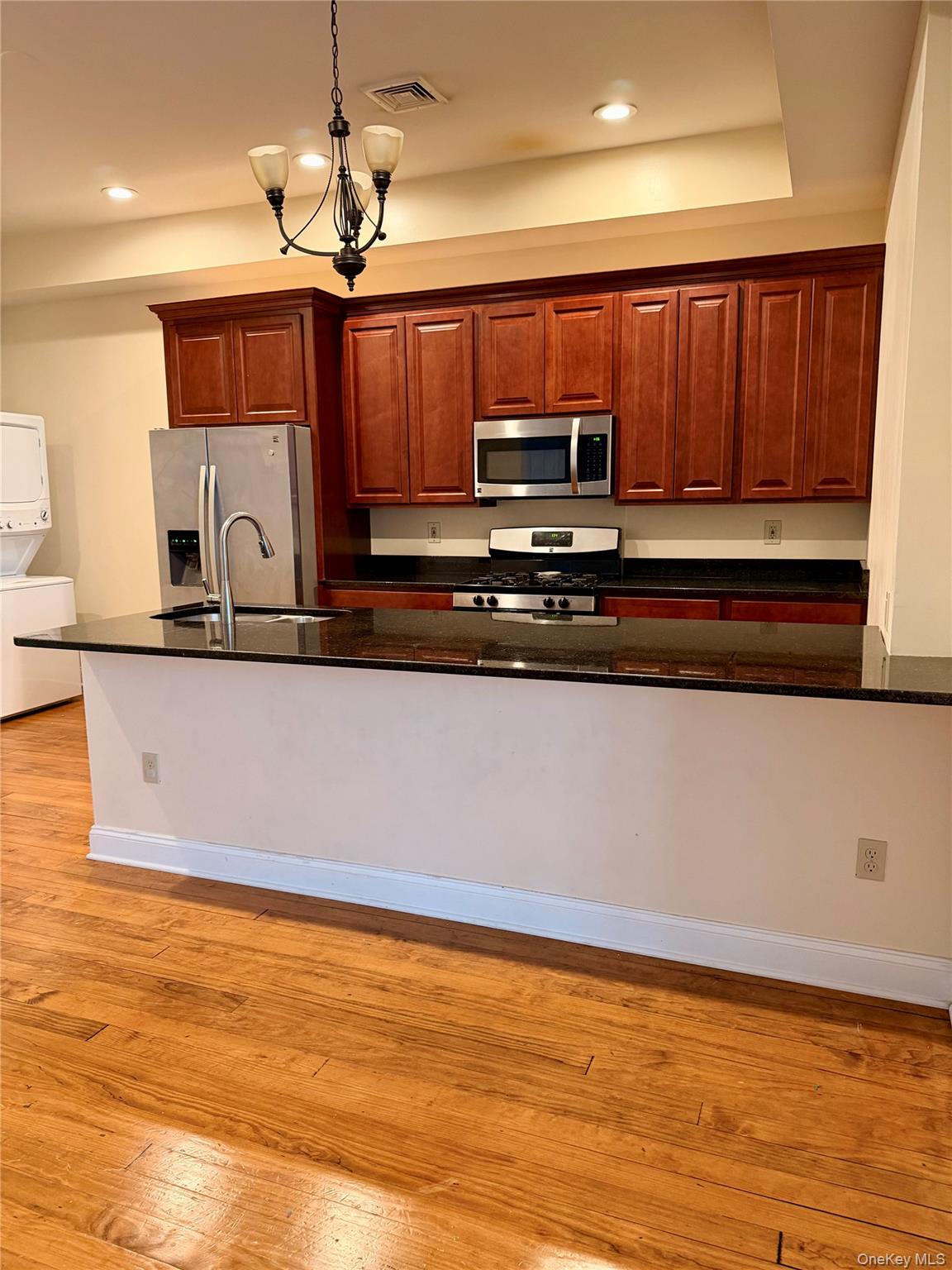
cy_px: 635
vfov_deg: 71.6
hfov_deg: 56.8
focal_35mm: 24
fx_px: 880
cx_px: 476
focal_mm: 6.76
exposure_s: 1/60
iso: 400
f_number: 1.78
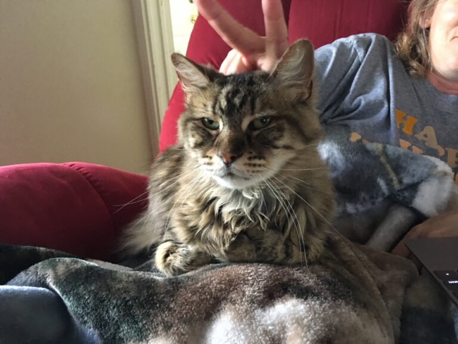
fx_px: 384
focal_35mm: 29
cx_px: 229
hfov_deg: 61.7
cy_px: 172
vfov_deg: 48.2
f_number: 2.2
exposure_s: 1/4
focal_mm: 4.15
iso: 80
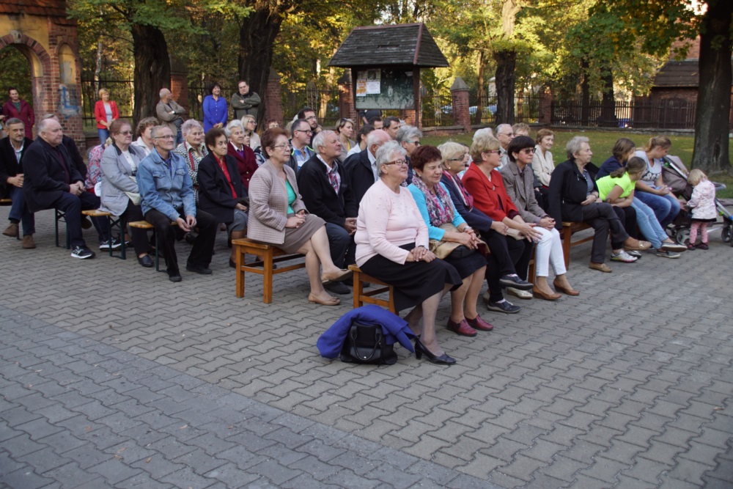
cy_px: 244
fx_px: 733
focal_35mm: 36
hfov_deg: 53.1
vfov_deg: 36.9
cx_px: 366
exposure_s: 1/160
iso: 200
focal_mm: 24
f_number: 4
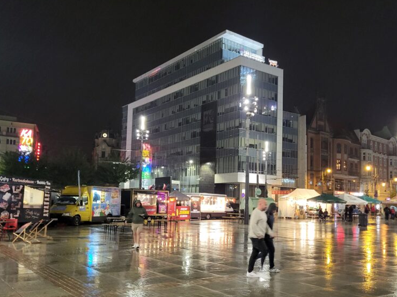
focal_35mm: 36
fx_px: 413
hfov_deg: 51.0
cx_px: 238
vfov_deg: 39.5
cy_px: 173
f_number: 1.8
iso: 640
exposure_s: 1/33
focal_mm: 5.4
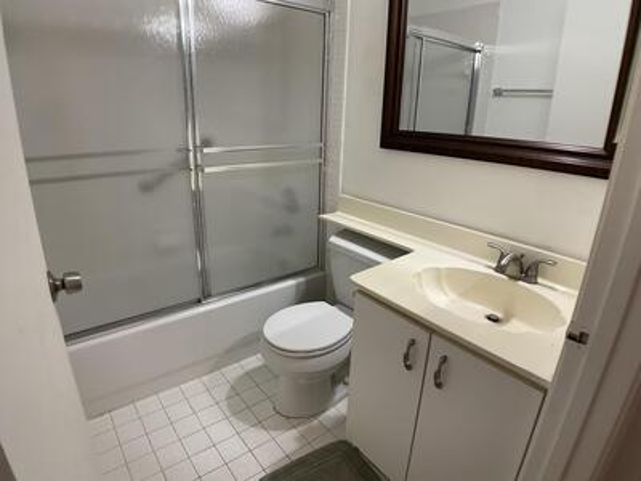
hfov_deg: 61.7
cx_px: 320
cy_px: 240
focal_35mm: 29
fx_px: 537
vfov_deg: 48.2
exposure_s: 1/60
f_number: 1.8
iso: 80
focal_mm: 3
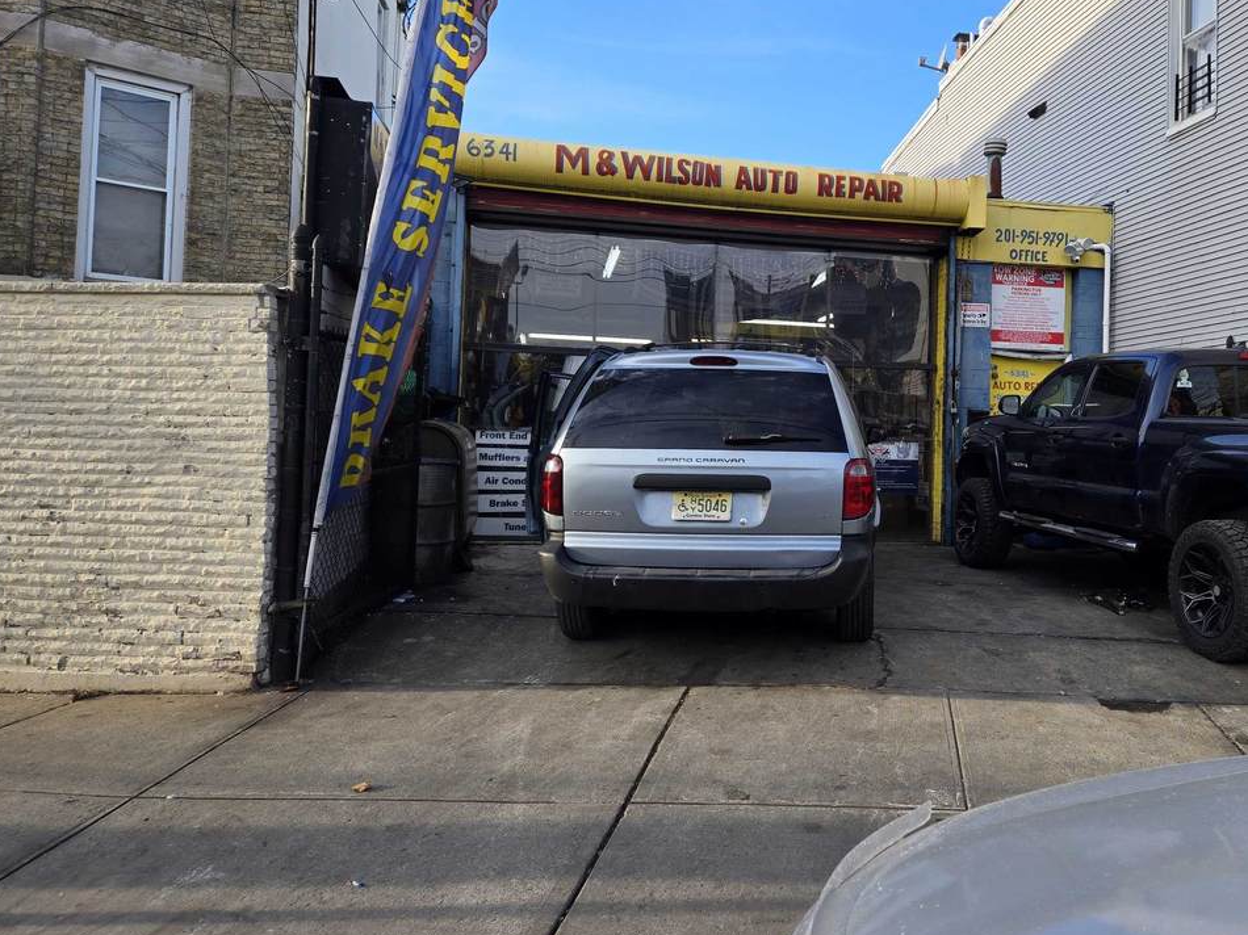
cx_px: 834
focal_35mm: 31
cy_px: 406
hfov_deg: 57.1
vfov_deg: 45.3
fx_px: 1117
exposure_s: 1/477
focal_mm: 5.4
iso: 25
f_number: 1.8
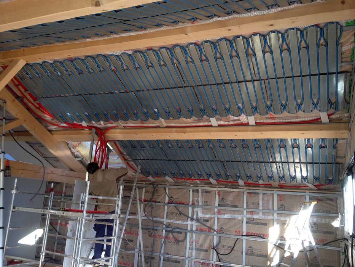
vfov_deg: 40.7
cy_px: 134
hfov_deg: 52.6
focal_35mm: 35
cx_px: 178
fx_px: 359
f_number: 2.4
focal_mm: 4.28
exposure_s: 1/120
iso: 80
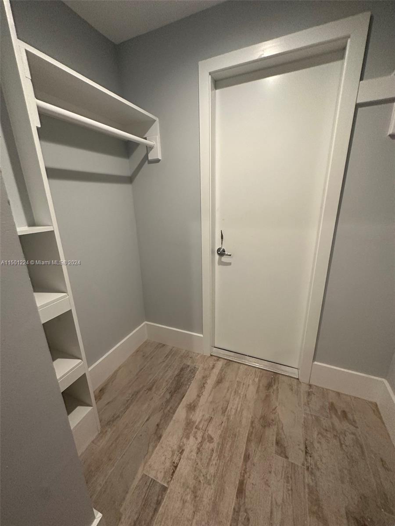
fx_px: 213
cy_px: 263
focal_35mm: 14
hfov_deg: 85.7
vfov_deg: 102.1
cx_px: 198
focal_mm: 2.22
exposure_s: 1/120
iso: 250
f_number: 2.2
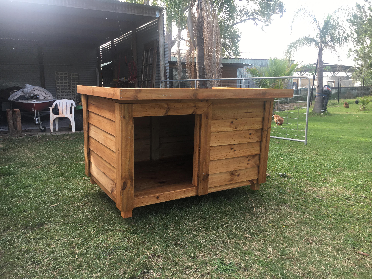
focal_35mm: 29
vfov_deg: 48.2
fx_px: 312
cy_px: 140
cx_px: 186
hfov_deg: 61.7
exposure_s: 1/129
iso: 25
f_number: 2.2
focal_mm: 4.15
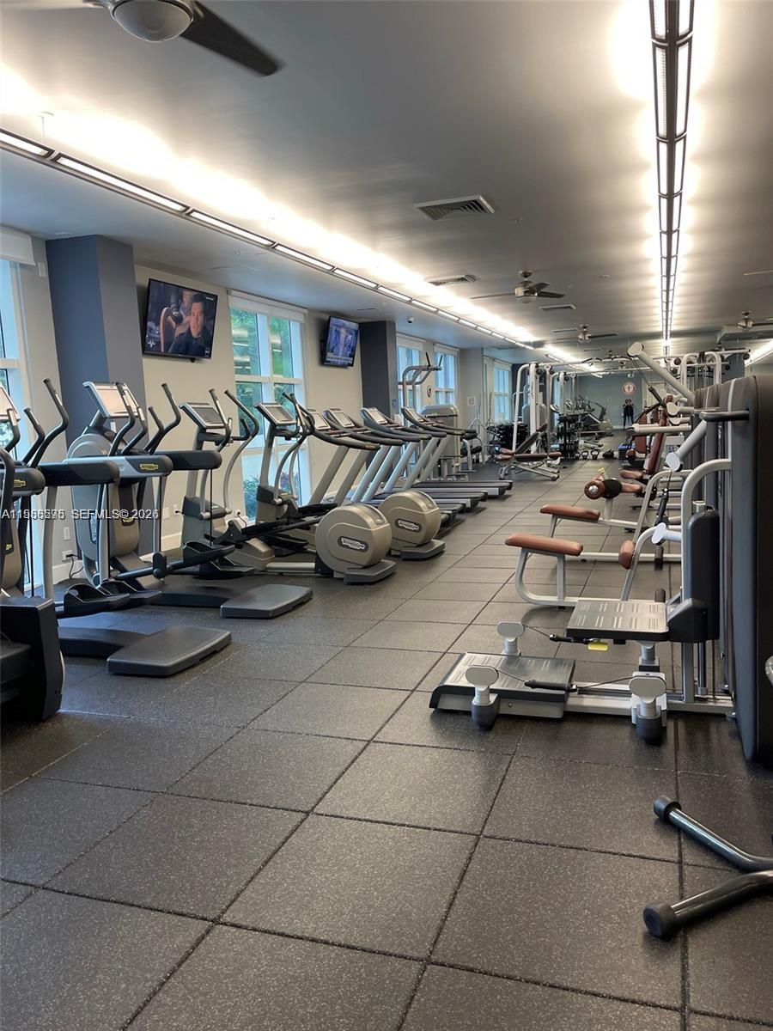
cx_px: 386
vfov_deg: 67.3
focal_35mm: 26
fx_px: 774
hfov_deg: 53.1
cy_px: 516
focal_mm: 5.1
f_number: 1.6
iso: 64
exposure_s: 1/60
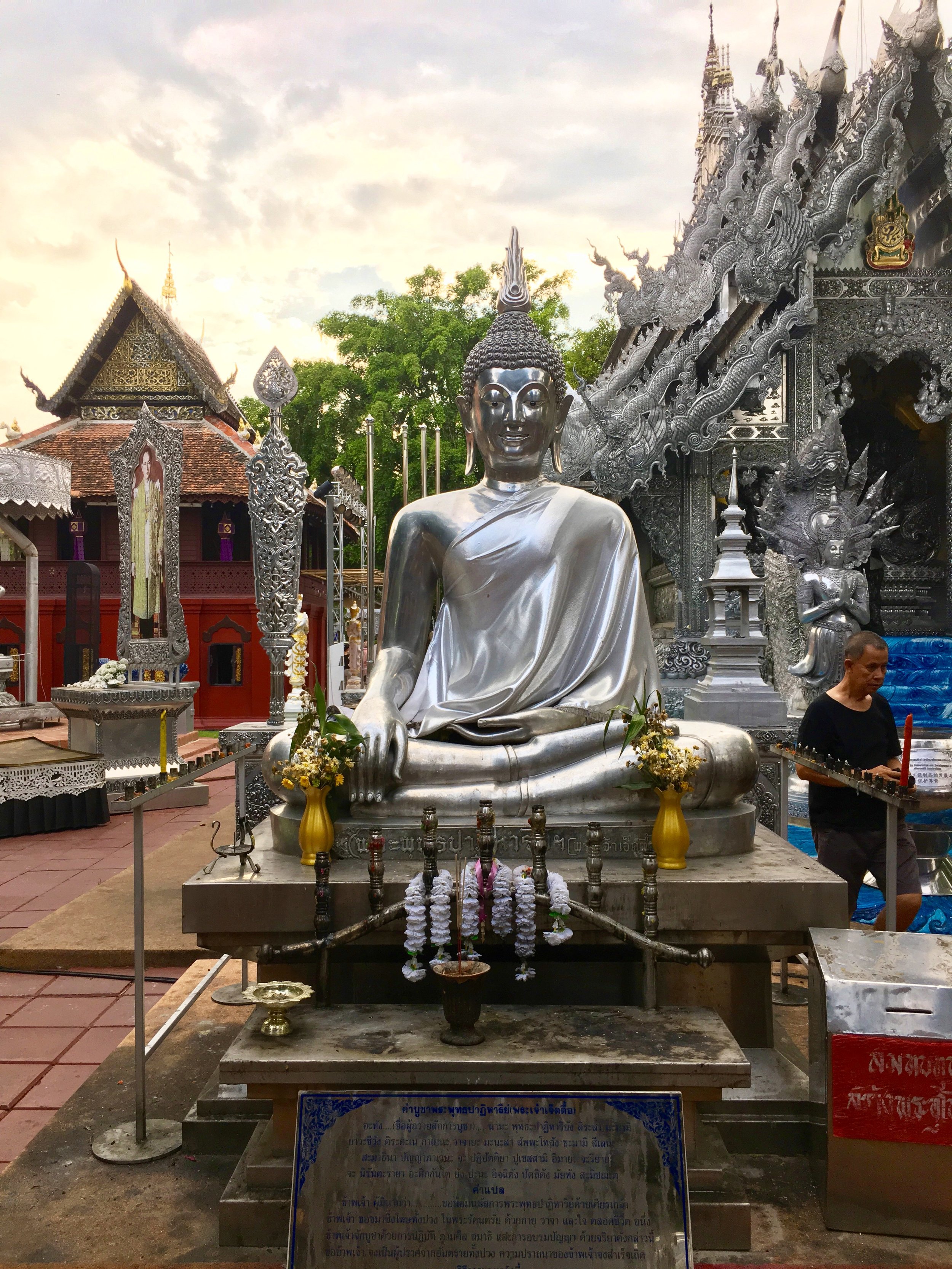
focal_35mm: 29
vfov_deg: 61.7
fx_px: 1063
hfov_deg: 48.2
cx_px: 476
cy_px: 634
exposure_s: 1/100
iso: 40
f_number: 2.2
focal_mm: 4.15
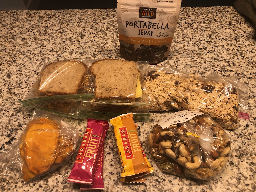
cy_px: 96
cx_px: 128
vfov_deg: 49.7
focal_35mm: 28
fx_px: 207
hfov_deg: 63.4
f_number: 1.8
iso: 25
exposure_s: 1/30
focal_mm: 3.99
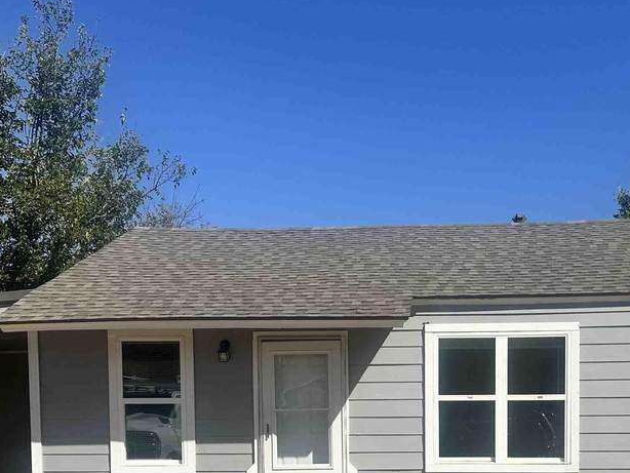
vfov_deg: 27.8
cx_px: 408
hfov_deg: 37.8
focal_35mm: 50
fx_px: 910
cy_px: 446
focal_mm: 6.86
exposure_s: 1/6623
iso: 80
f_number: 1.78
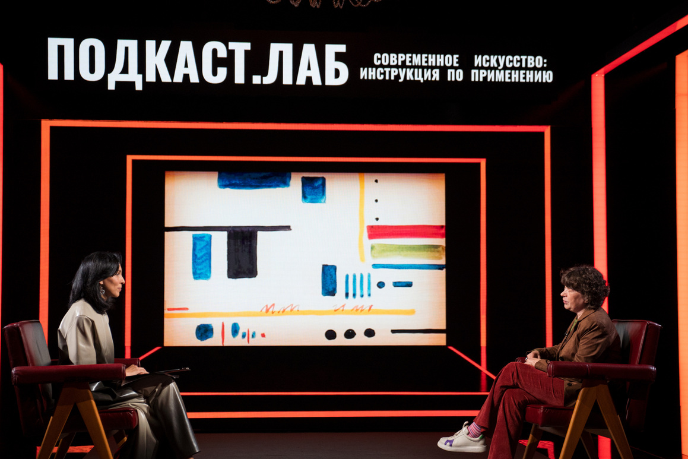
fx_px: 1261
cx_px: 336
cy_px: 245
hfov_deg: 30.5
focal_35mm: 66
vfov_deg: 20.6
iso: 1250
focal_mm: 51
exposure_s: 1/100
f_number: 3.2
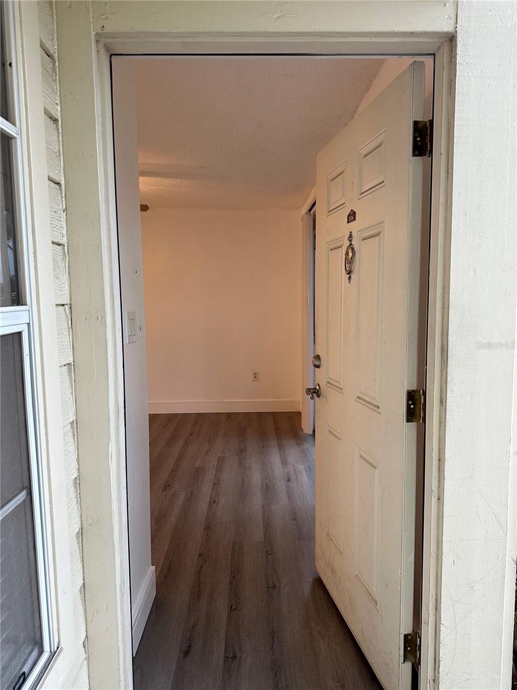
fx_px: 478
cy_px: 345
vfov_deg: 71.6
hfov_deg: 56.8
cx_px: 258
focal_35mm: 24
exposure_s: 1/120
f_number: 1.78
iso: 200
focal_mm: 6.86
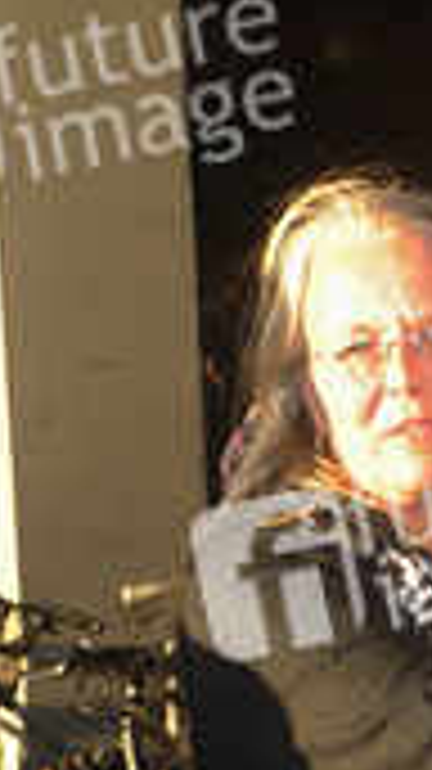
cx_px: 554
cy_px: 779
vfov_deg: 16.5
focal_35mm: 127
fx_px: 2590
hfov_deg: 9.4
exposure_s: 1/160
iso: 500
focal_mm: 52
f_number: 5.6
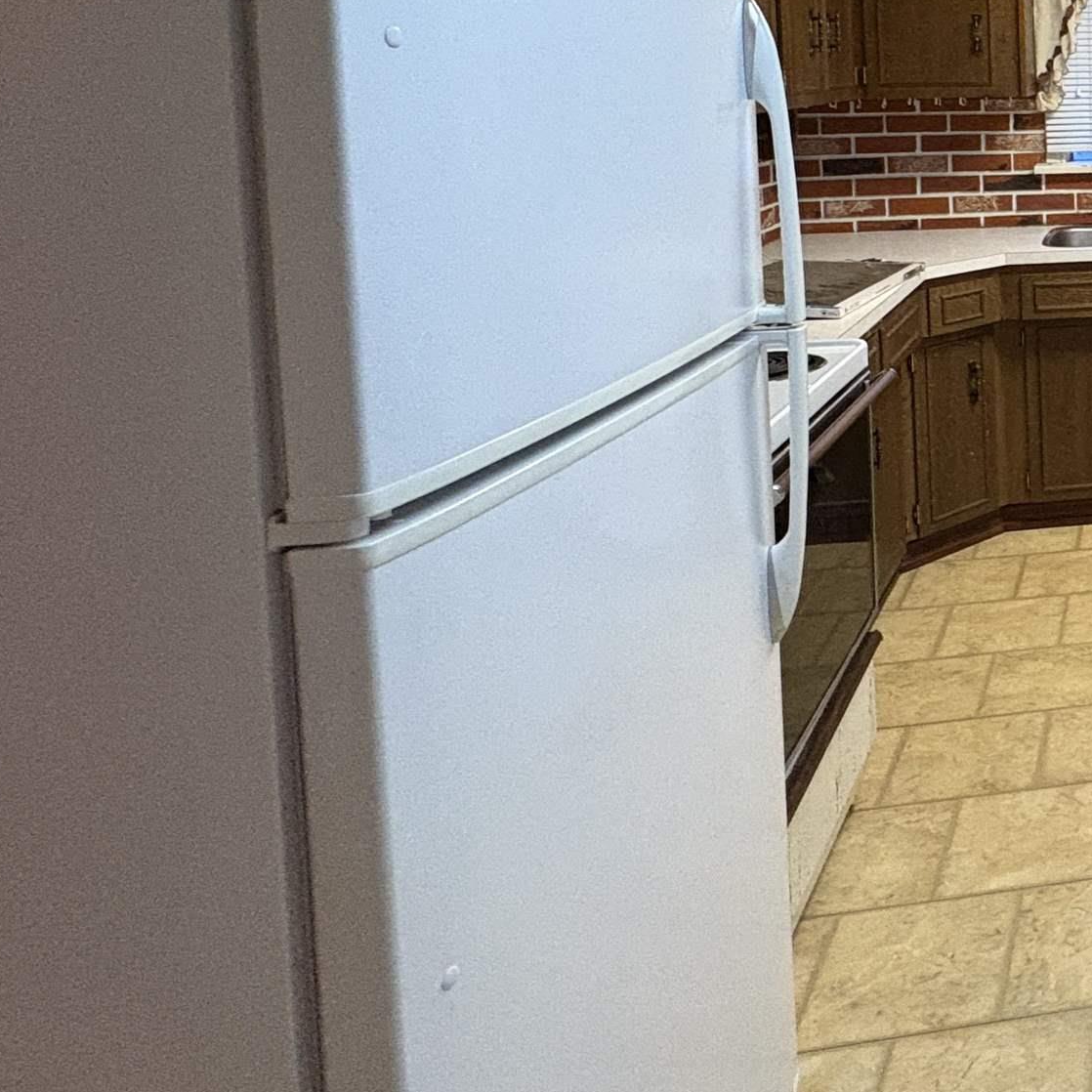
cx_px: 1423
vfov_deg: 44.8
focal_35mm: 34
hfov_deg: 34.3
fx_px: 1213
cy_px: 146
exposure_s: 1/60
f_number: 2.2
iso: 500
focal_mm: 2.22
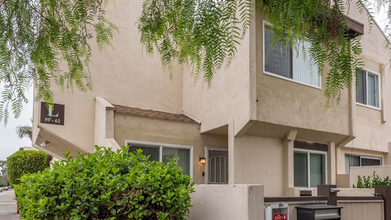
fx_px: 270
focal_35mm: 26
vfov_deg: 44.2
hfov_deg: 71.9
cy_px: 133
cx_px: 197
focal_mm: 24
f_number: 7.1
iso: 200
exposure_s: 1/100
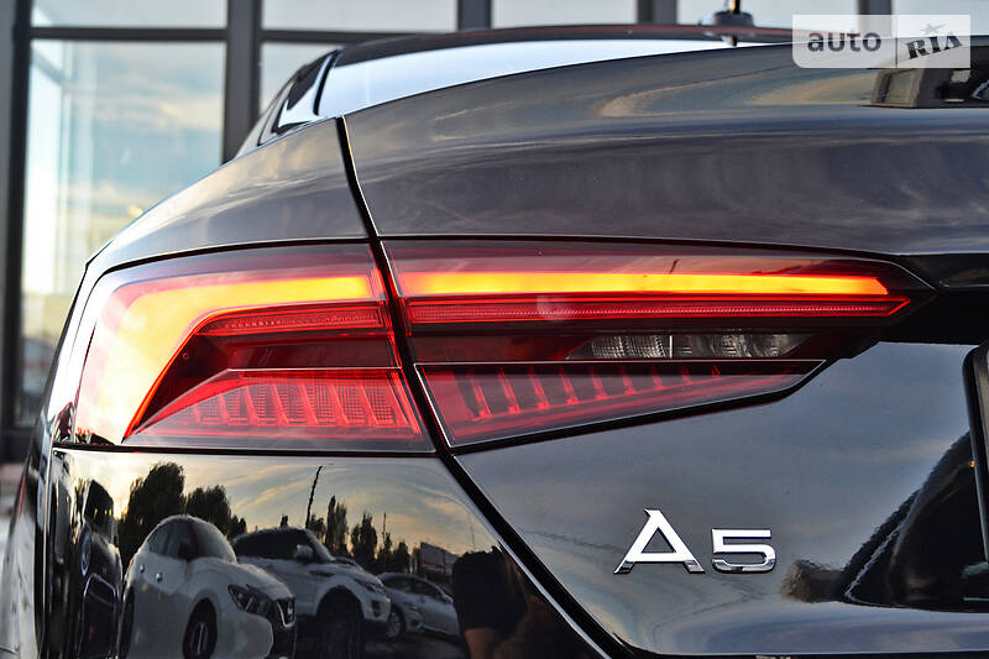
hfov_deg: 41.1
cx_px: 494
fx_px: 1318
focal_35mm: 48
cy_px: 330
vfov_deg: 28.1
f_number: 5.6
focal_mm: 32
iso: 320
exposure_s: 1/60
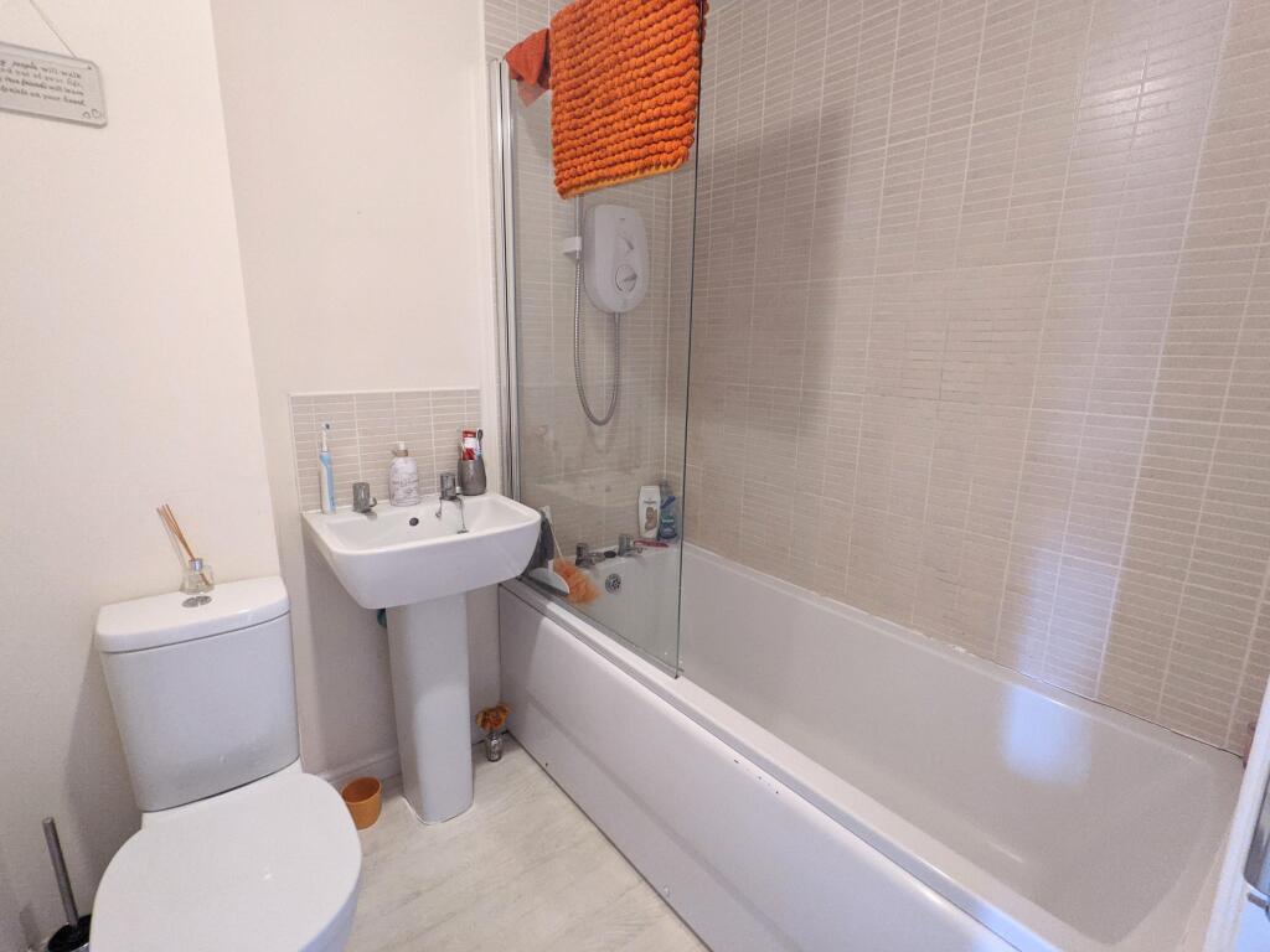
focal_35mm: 16
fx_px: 587
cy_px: 476
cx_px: 635
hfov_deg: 94.5
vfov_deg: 78.1
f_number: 2.2
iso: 641
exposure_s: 1/33.3
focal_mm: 2.22
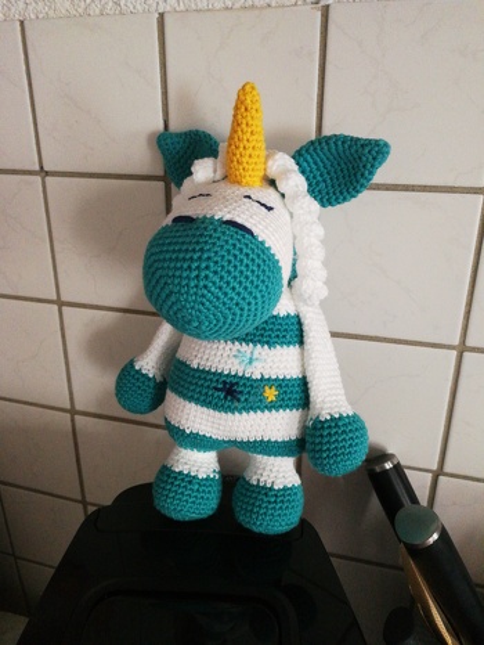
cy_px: 322
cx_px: 242
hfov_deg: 51.4
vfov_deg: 65.3
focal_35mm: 27
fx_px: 503
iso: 640
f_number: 2.2
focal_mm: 3.95
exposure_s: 1/16.7
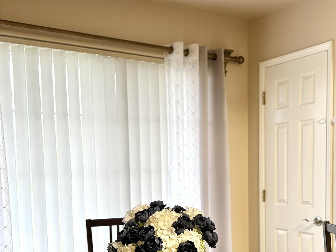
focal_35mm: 46
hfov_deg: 40.9
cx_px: 216
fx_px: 446
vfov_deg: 30.7
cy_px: 201
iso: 80
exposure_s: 1/120
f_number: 1.78
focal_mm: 6.76
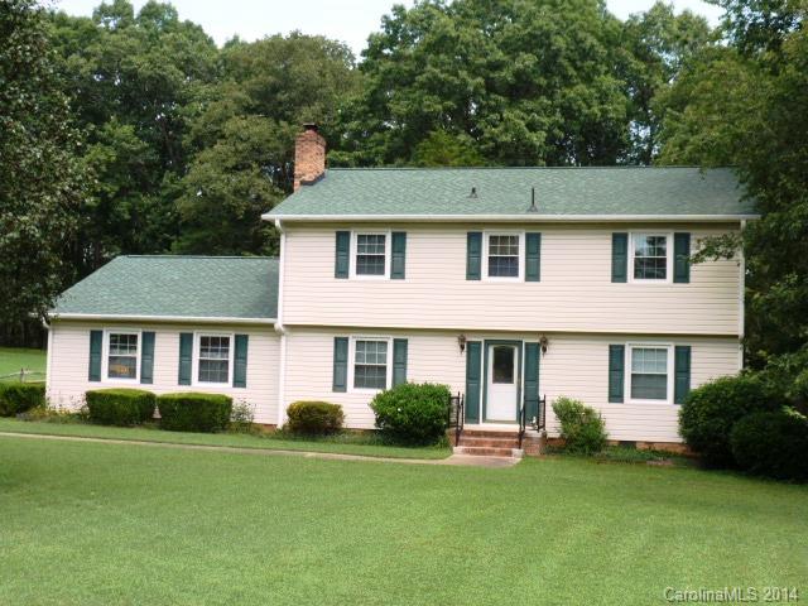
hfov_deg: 38.9
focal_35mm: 49
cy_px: 303
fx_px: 1144
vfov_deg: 29.7
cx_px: 404
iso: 100
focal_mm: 8.7
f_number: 4.1
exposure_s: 1/250
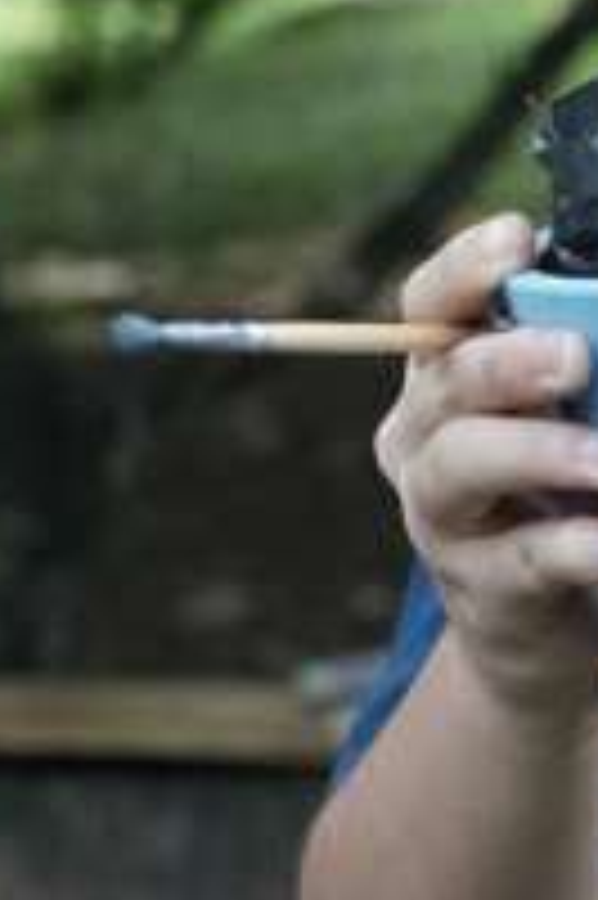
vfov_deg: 10.9
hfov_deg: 7.2
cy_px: 441
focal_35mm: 188
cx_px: 924
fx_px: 4692
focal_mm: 47
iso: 2000
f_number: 4
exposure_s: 1/125
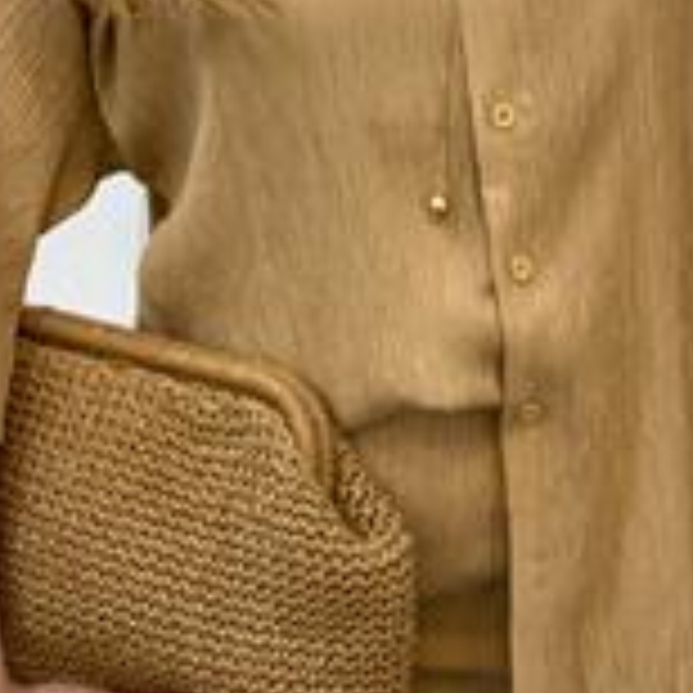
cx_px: 418
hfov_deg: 14.2
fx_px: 2786
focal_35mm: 123
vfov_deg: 14.2
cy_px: 227
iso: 100
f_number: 2
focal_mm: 6
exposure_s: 1/100
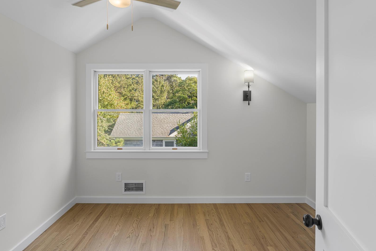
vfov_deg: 67.3
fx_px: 188
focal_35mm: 18
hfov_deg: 89.9
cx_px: 180
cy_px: 118
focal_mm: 14
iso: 250
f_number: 7.1
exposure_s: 1/13
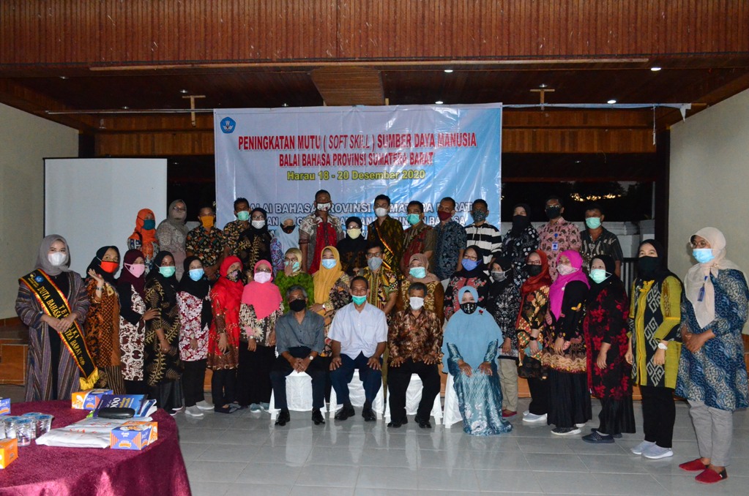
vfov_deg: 43.4
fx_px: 623
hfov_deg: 62.0
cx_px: 374
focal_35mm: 30
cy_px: 248
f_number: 6.3
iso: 6400
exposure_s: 1/250
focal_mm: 20
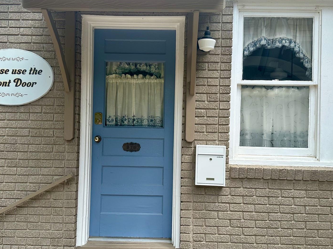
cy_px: 123
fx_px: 337
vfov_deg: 40.7
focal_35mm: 35
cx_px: 165
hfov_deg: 52.6
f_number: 1.78
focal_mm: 6.86
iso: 80
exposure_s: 1/1562
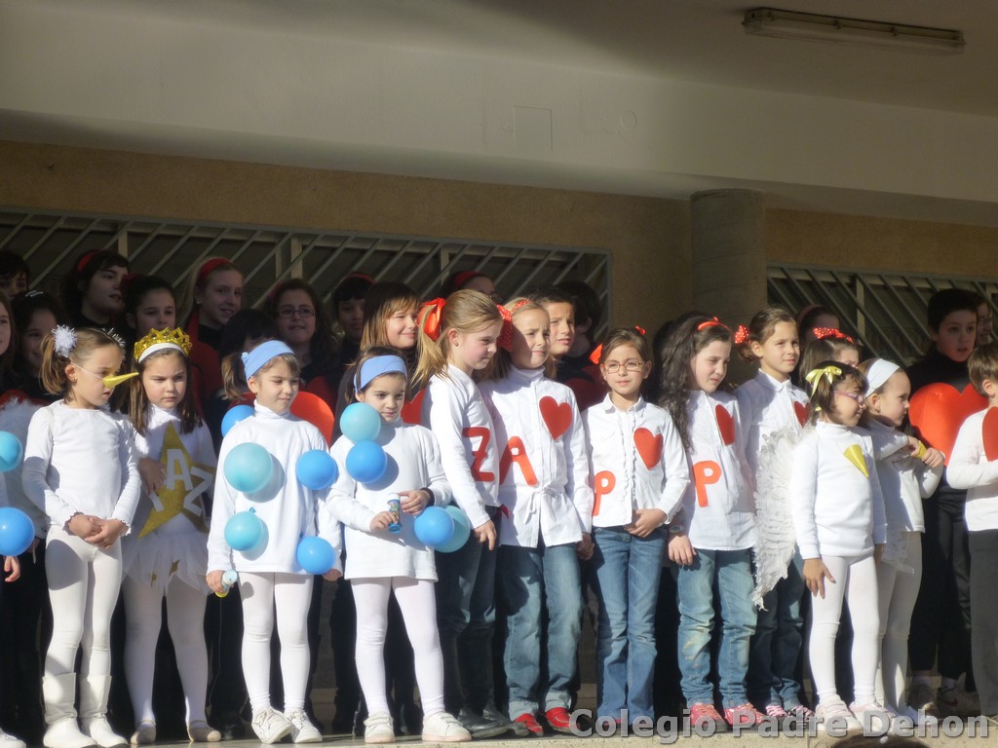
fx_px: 3229
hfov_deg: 17.6
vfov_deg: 13.2
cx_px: 499
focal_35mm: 112
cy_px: 374
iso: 125
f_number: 5.8
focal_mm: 19.9
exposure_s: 1/500
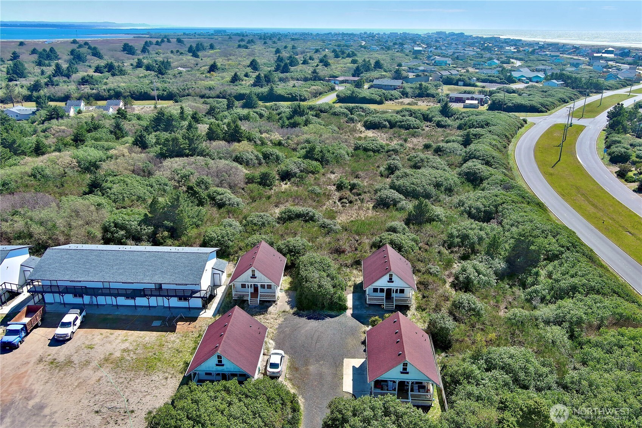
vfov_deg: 45.0
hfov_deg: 63.7
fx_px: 517
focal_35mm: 29
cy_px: 214
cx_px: 321
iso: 100
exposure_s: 1/693
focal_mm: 10.57
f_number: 2.8
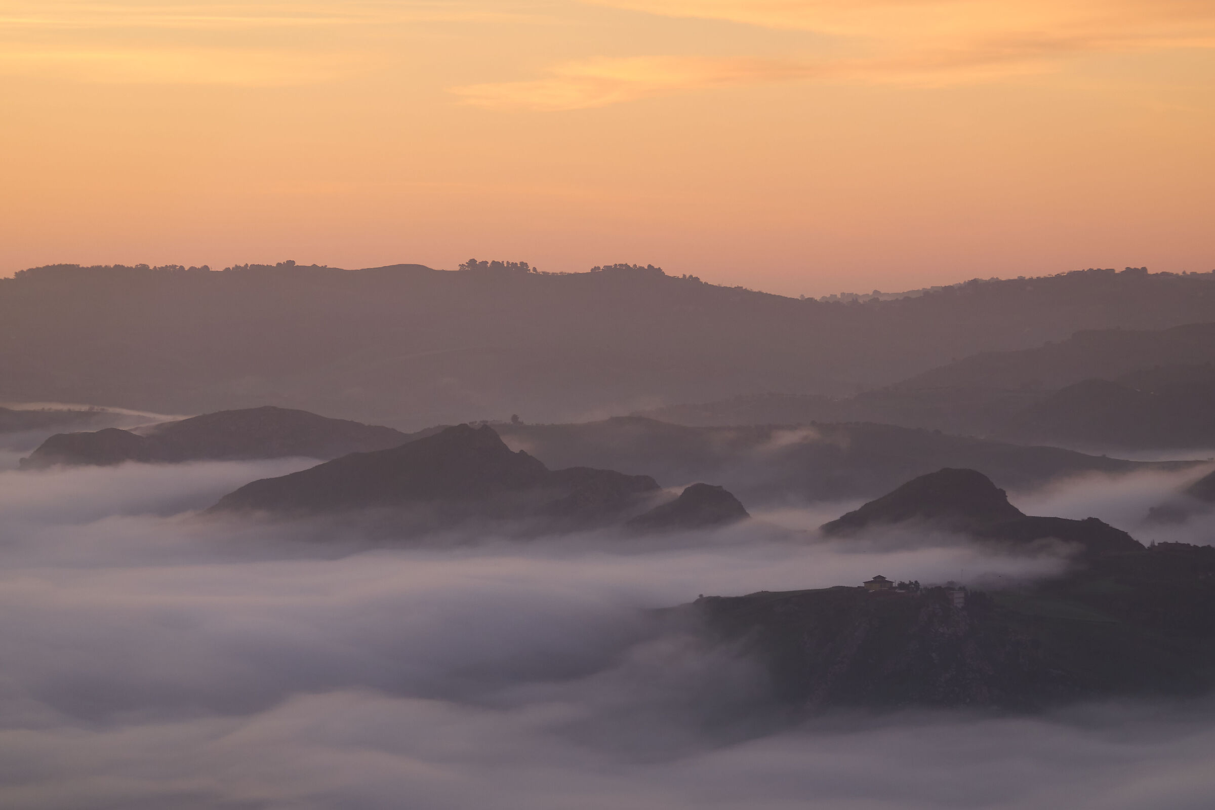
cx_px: 608
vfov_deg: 6.9
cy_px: 405
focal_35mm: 200
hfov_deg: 10.3
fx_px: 6749
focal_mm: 72
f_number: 5.6
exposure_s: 1/50
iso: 100
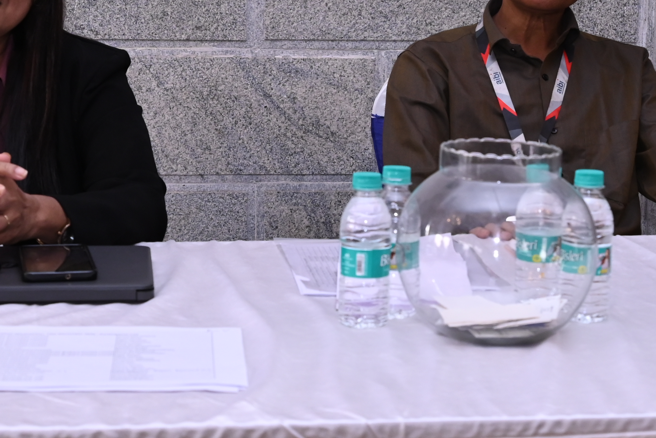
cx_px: 306
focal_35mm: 93
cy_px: 153
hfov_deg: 21.9
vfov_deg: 14.7
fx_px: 1695
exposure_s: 1/200
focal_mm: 32
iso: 800
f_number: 5.6
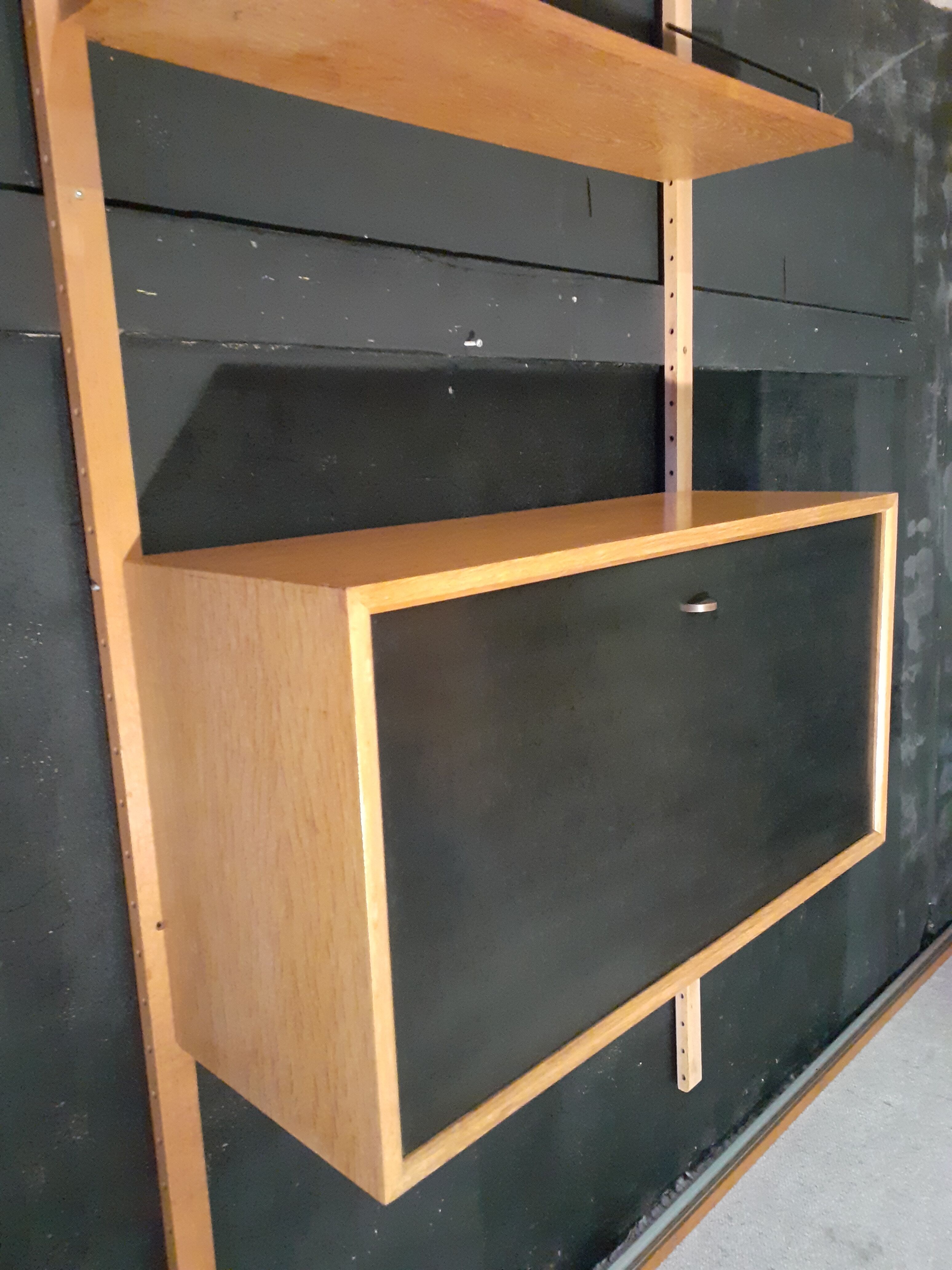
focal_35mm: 27
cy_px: 635
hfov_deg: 51.4
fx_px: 990
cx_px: 476
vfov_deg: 65.3
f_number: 1.9
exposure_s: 1/20
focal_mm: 3.6
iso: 800
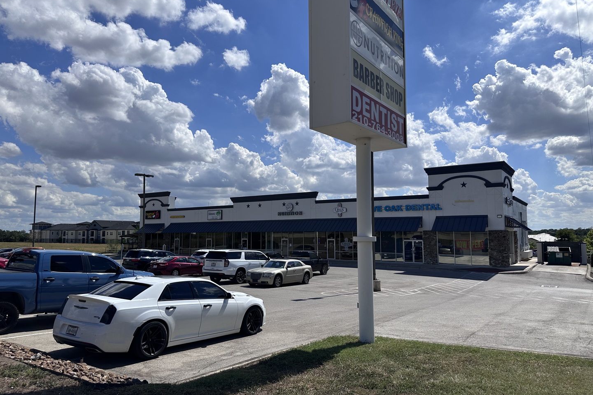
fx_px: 412
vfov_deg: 51.3
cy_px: 197
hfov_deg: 71.5
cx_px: 296
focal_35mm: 25
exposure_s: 1/10753
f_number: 1.78
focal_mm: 6.86
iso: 80
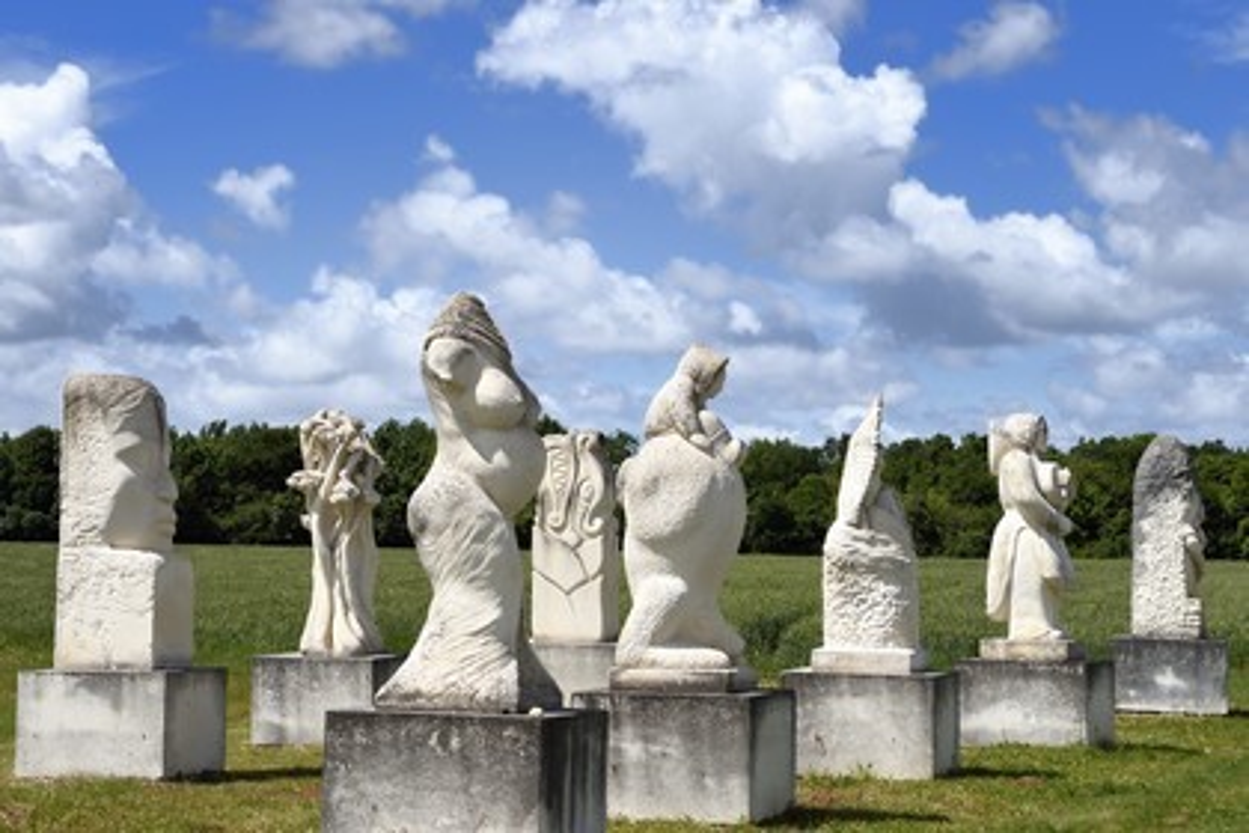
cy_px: 416
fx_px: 2428
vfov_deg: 19.5
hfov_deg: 28.8
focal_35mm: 70
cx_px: 624
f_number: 9
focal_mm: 70
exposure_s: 1/1000
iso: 200
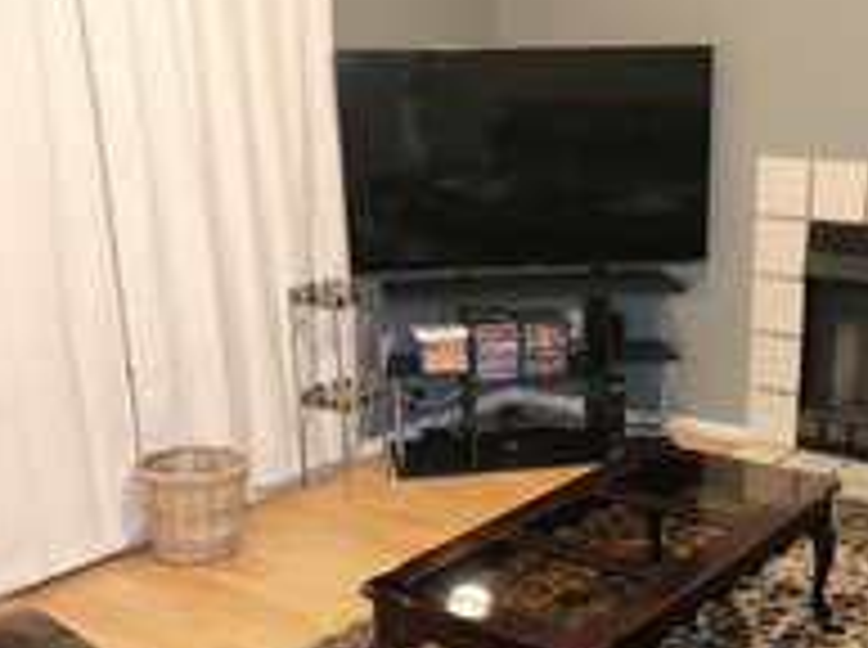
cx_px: 578
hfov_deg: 37.2
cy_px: 468
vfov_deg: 28.1
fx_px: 1276
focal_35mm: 51
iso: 160
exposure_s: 1/10
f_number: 1.8
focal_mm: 5.4
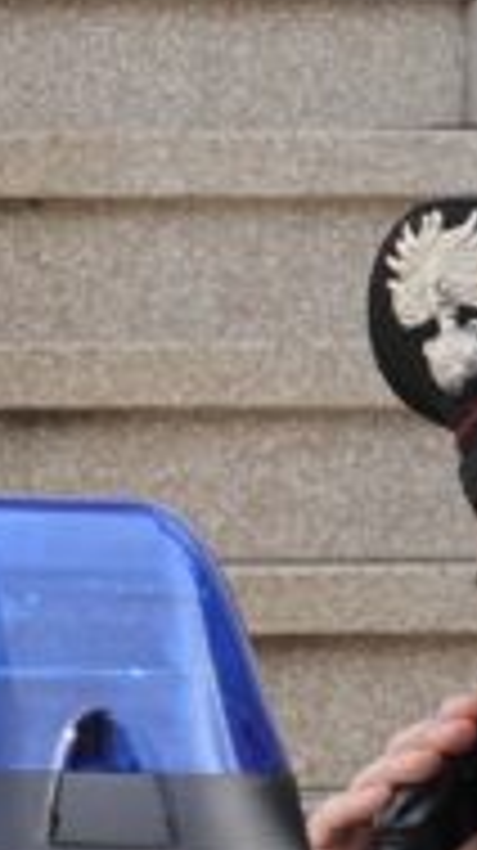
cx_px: -387
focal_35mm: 653
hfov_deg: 1.9
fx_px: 14716
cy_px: 1284
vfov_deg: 3.3
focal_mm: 42.08
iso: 125
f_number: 5.6
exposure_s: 1/160
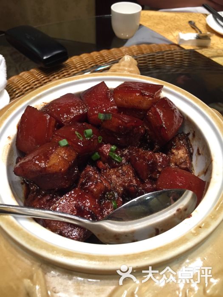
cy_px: 148
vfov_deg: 61.7
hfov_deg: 48.2
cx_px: 112
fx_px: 249
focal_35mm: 29
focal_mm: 4.15
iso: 80
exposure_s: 1/33
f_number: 2.2
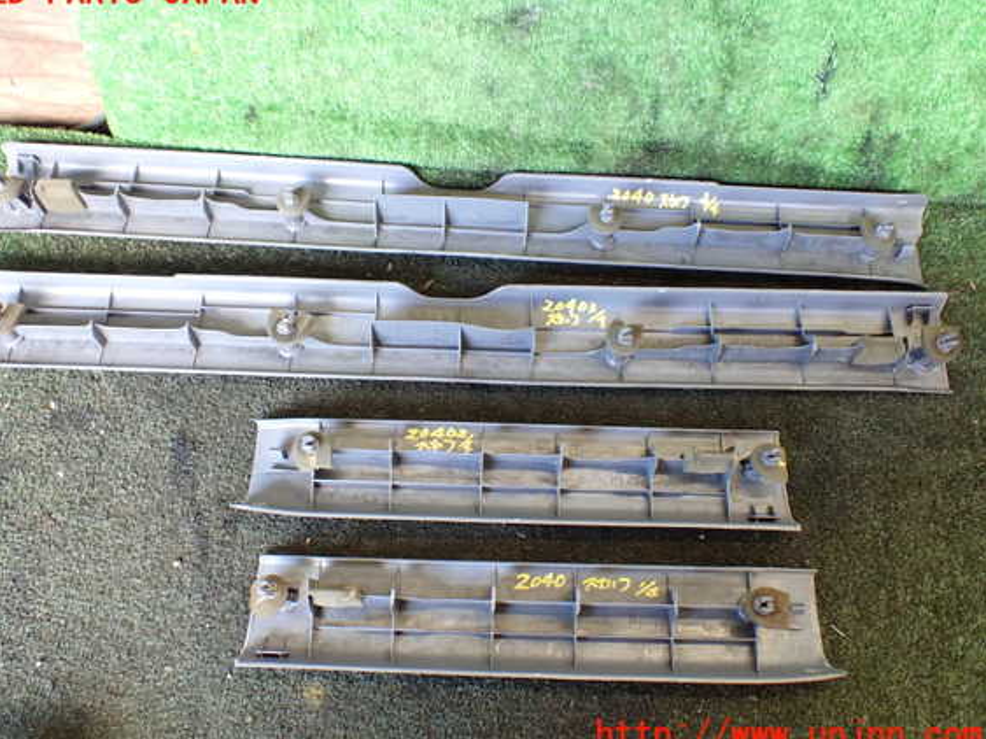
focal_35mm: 32
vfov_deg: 44.1
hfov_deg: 56.8
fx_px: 911
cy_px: 364
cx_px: 466
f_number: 2.3
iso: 800
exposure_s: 1/80
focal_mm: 5.4
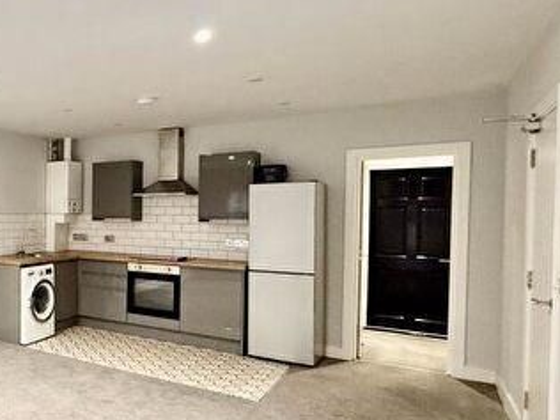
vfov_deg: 45.4
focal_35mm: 31
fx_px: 502
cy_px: 224
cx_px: -44
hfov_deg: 45.3
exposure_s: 1/50
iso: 400
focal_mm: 2.22
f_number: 2.2
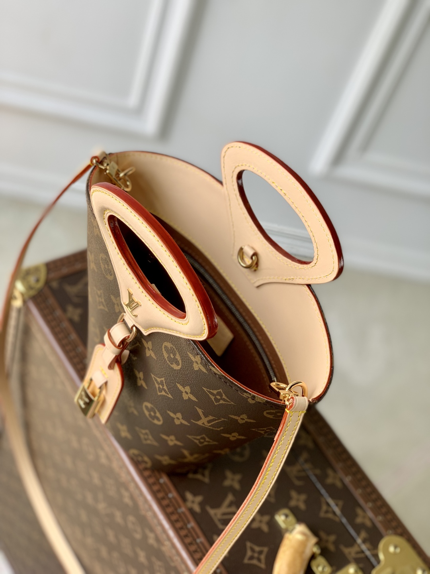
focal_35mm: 52
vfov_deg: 36.8
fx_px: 861
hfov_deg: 28.0
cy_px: 287
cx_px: 215
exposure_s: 1/146
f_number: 2.4
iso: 16
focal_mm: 6
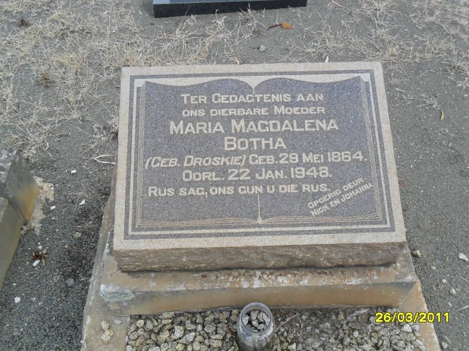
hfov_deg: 56.8
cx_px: 234
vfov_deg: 44.2
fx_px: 434
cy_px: 176
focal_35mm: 32
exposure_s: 1/125
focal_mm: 5.7
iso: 100
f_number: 3.7
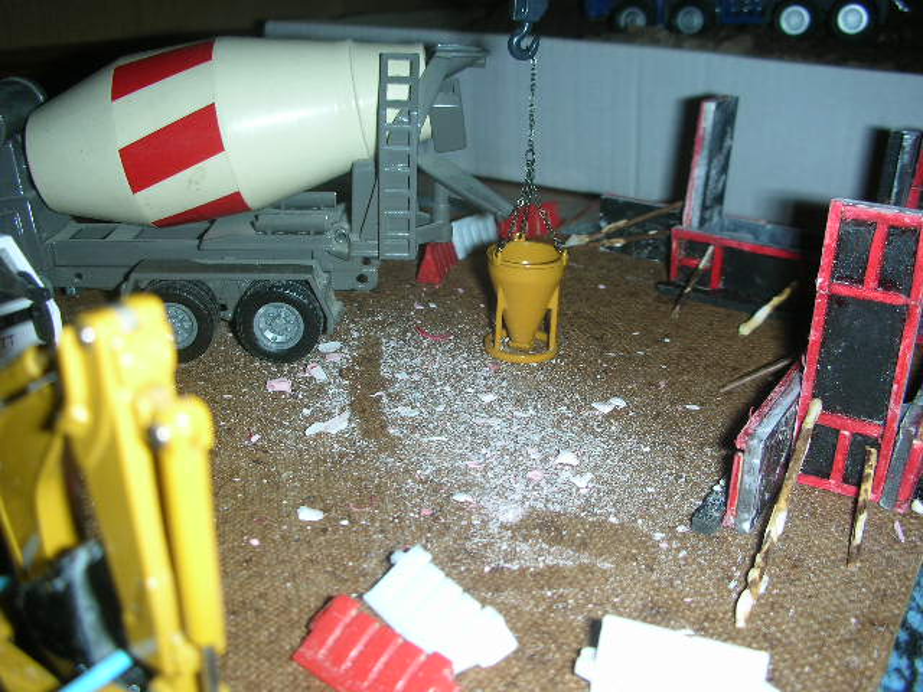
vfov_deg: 40.7
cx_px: 462
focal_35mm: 35
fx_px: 933
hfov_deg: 52.6
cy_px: 346
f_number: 3
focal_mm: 5.8
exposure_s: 1/60.1
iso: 50
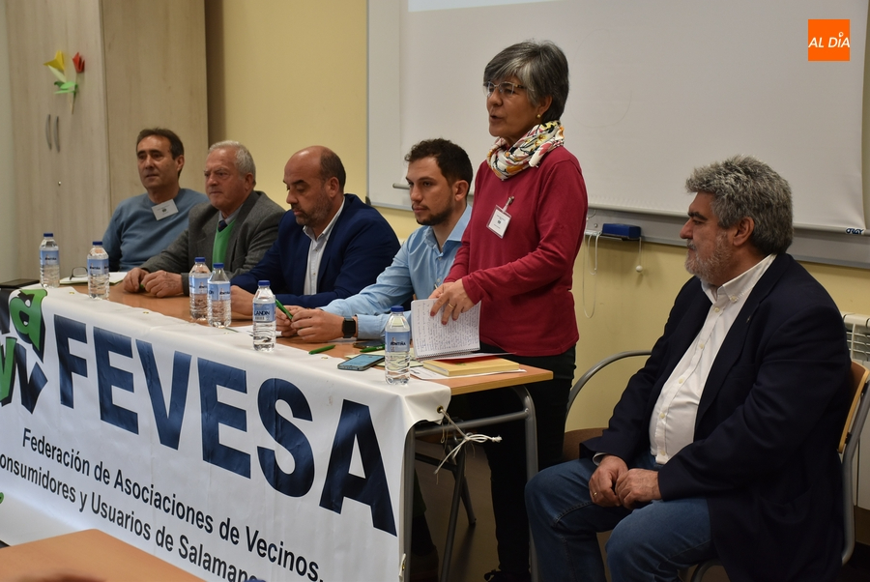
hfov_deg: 31.9
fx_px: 1524
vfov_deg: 21.6
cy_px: 291
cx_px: 435
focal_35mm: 63
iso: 500
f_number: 4.5
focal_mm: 42
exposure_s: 1/60
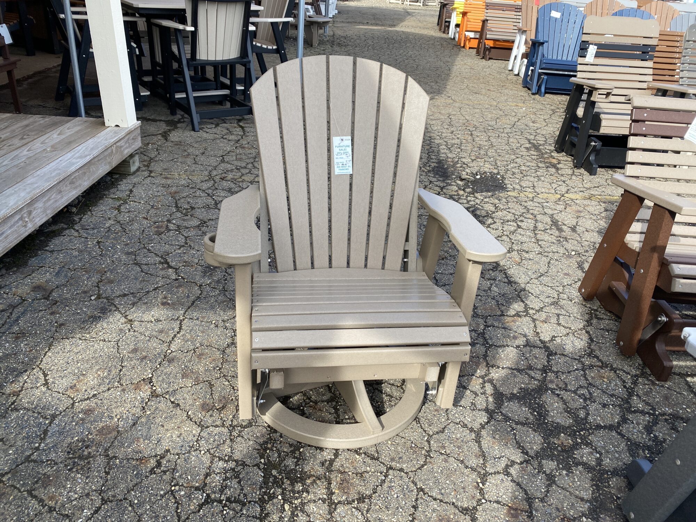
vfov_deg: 53.1
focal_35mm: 26
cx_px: 348
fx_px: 523
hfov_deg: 67.3
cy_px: 261
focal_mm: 4.25
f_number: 1.8
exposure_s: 1/757
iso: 32
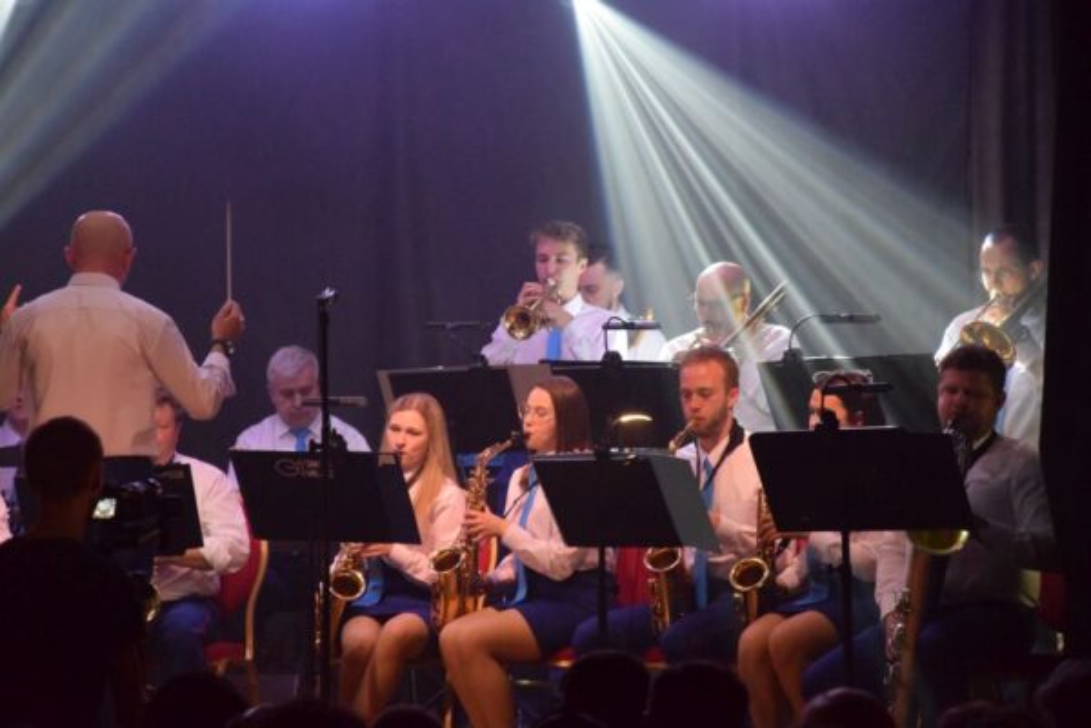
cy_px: 364
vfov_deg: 8.7
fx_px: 4773
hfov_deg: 13.0
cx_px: 546
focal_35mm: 158
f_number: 5.6
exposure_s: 1/160
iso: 7200
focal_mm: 105
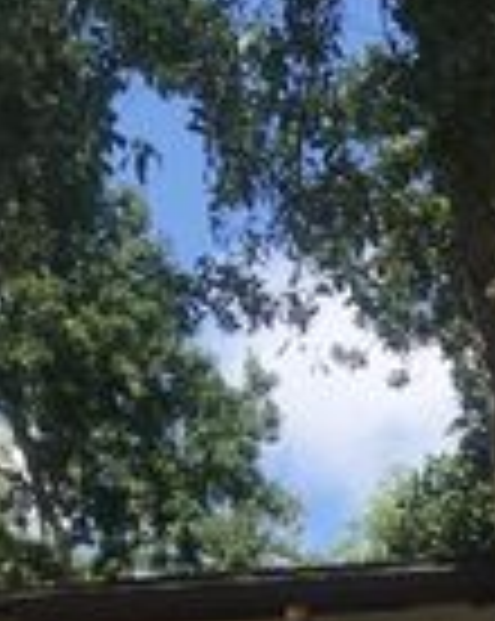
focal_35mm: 137
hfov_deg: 10.2
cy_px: 1397
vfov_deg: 11.9
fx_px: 2514
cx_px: 1040
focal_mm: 4.15
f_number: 2.2
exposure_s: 1/999
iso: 25
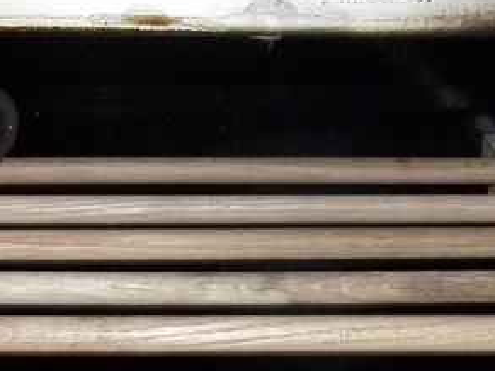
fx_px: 1415
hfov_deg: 19.5
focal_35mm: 99
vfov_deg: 14.5
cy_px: 428
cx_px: 56
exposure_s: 1/30
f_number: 2.9
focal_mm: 5.7
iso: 160
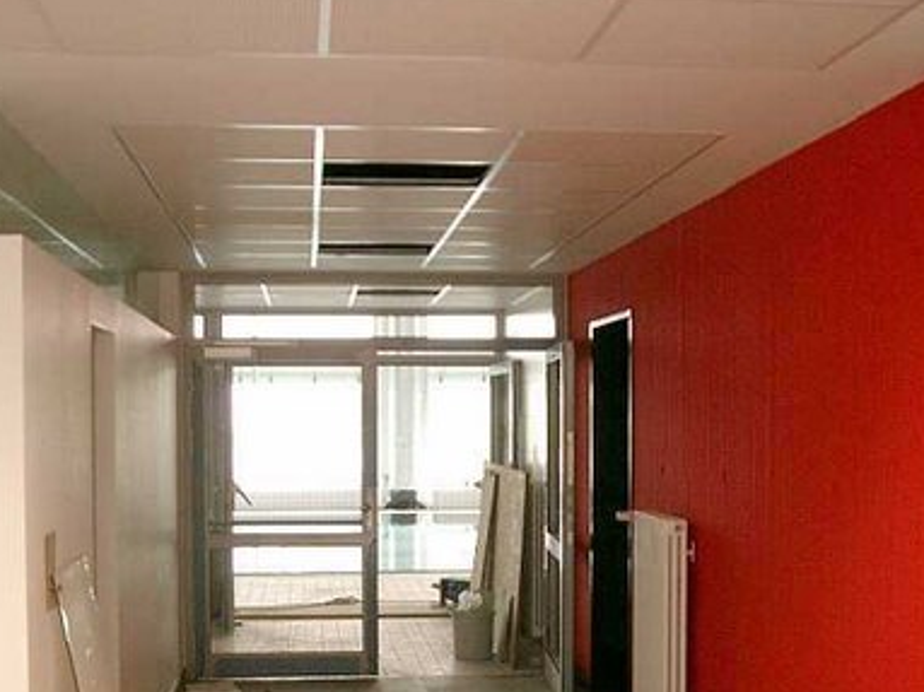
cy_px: 528
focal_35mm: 58
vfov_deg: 24.9
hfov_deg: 33.2
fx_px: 1548
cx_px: 475
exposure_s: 1/50
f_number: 2.6
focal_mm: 7.6
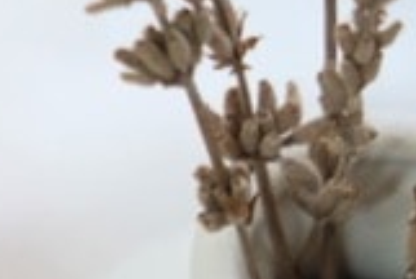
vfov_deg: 4.1
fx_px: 3809
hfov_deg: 5.9
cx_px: -773
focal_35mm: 329
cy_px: 852
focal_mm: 53
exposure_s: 1/160
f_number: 4
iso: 500
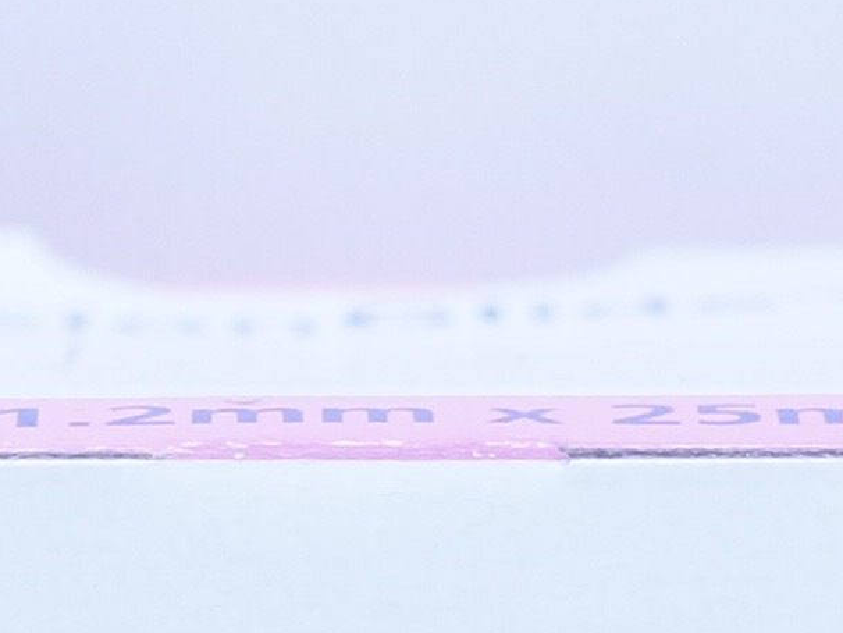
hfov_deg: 5.5
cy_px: 1661
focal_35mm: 362
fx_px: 8817
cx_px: 433
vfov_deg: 4.0
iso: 800
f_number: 5.6
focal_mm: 31
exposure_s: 1/125
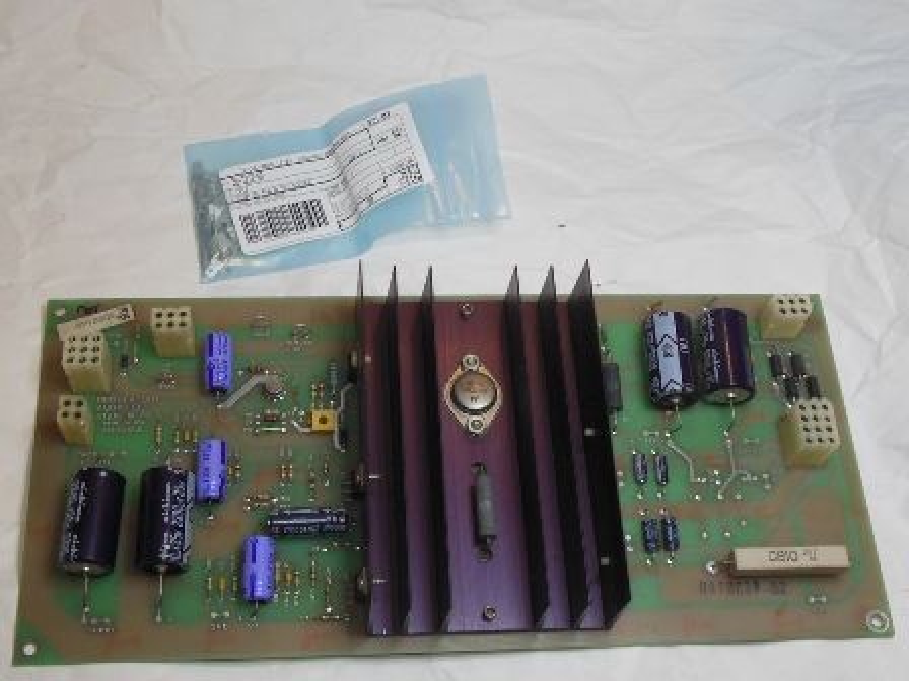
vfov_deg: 33.6
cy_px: 340
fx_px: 1129
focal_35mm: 43
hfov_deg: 43.9
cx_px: 454
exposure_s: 1/30
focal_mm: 7.7
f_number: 3.8
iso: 125
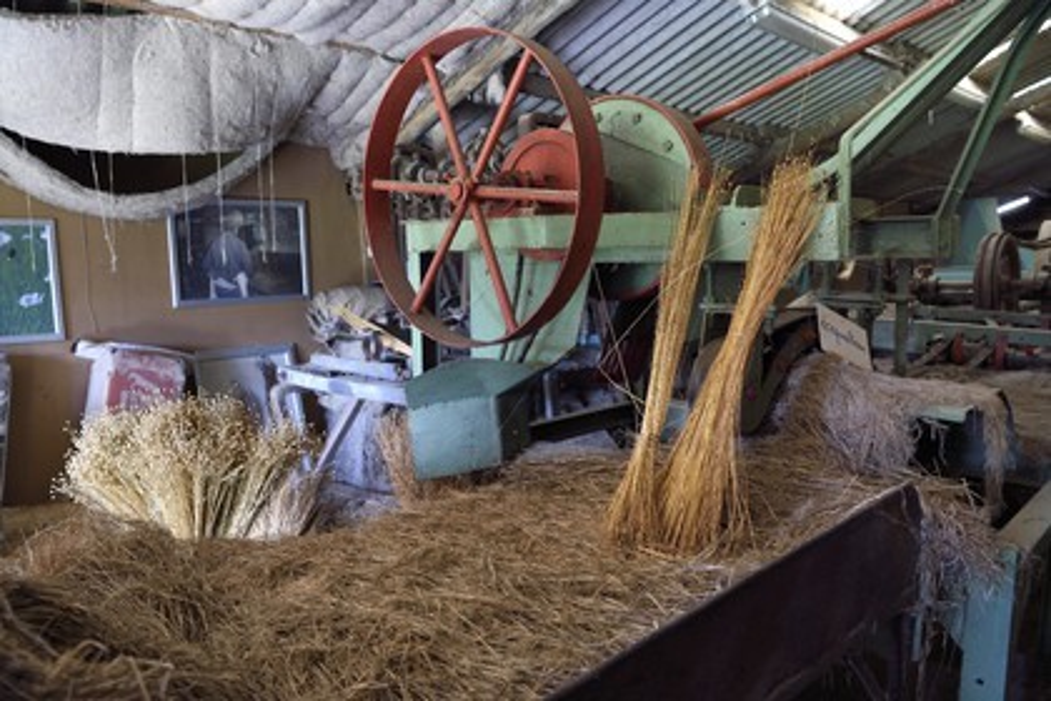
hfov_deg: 65.5
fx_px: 817
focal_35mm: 28
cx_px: 526
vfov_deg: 46.4
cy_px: 350
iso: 800
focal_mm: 28
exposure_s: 1/20
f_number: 5
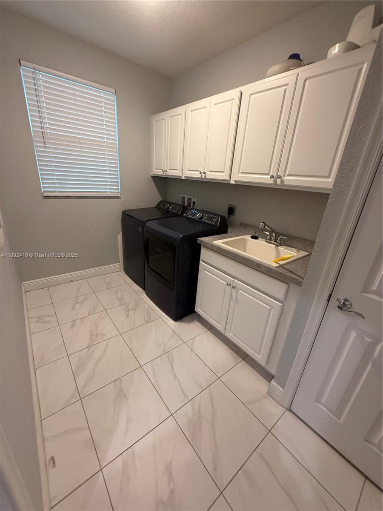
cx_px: 192
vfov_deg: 102.1
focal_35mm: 14
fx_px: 207
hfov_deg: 85.7
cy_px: 256
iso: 250
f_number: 2.2
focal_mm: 2.22
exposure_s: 1/60
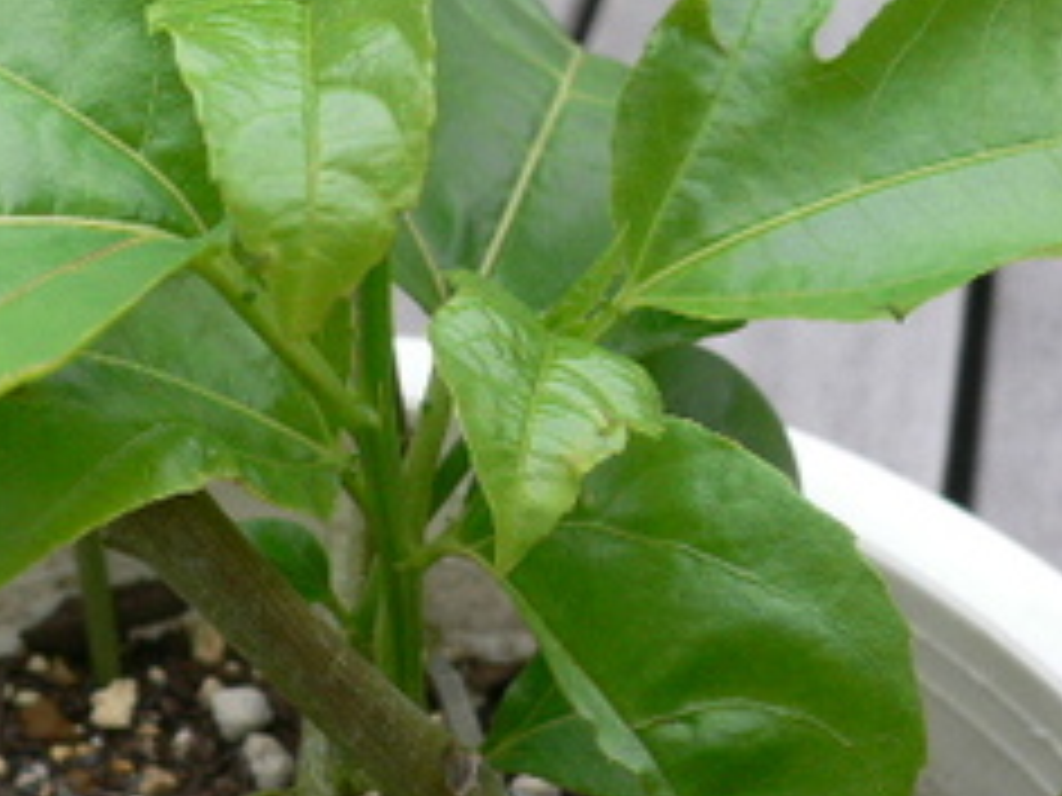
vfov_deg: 19.9
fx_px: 2270
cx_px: 189
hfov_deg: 25.8
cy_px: 286
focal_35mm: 74
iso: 100
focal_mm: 5.8
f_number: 2.8
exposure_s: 1/160
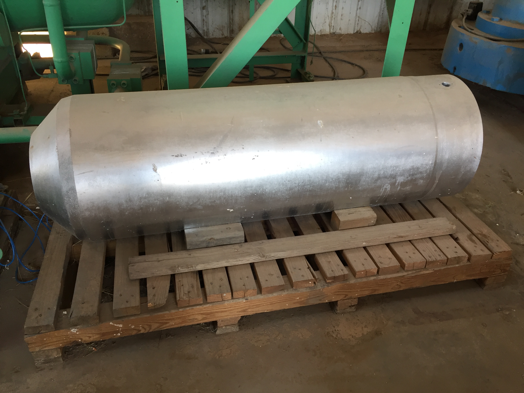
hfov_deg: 61.7
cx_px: 262
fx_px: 439
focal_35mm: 29
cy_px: 196
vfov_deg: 48.2
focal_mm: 4.15
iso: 32
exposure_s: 1/40
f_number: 2.2
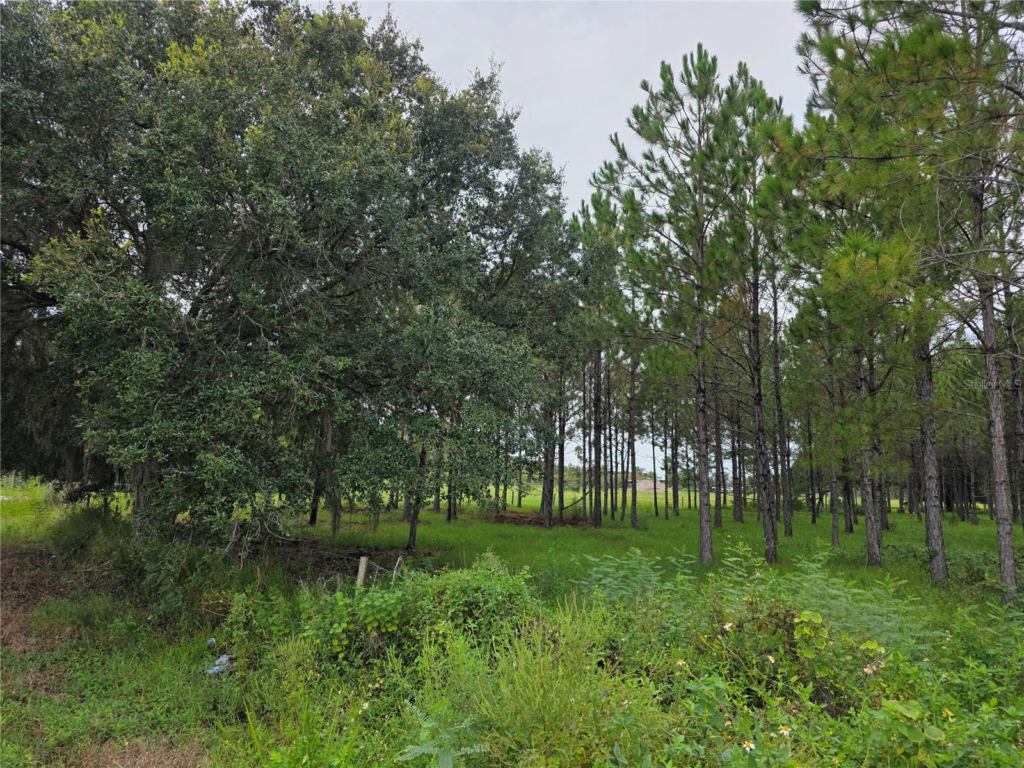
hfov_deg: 73.9
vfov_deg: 58.9
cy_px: 384
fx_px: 680
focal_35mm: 23
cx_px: 512
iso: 80
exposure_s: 1/7061
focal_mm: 6.3
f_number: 1.7
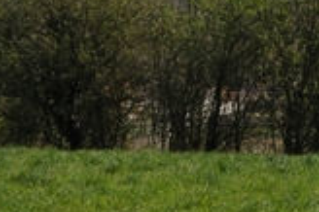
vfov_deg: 2.9
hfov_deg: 4.4
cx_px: 327
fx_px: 4132
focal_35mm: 467
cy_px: -123
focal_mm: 85
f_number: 13
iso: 800
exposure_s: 1/1000
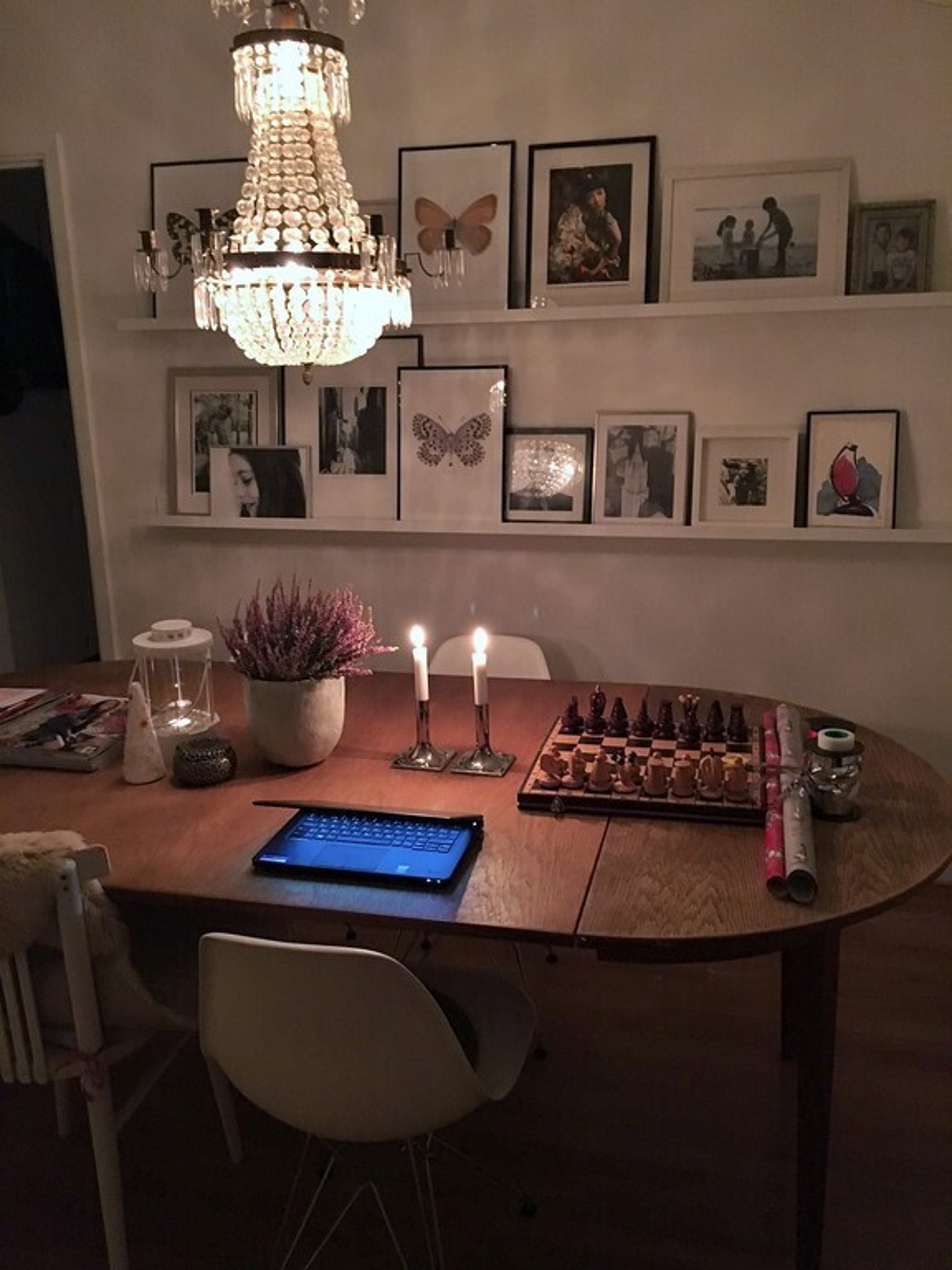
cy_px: 635
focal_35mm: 29
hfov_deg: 48.2
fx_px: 1063
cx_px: 476
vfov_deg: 61.7
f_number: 2.2
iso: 400
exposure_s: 1/17
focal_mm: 4.15
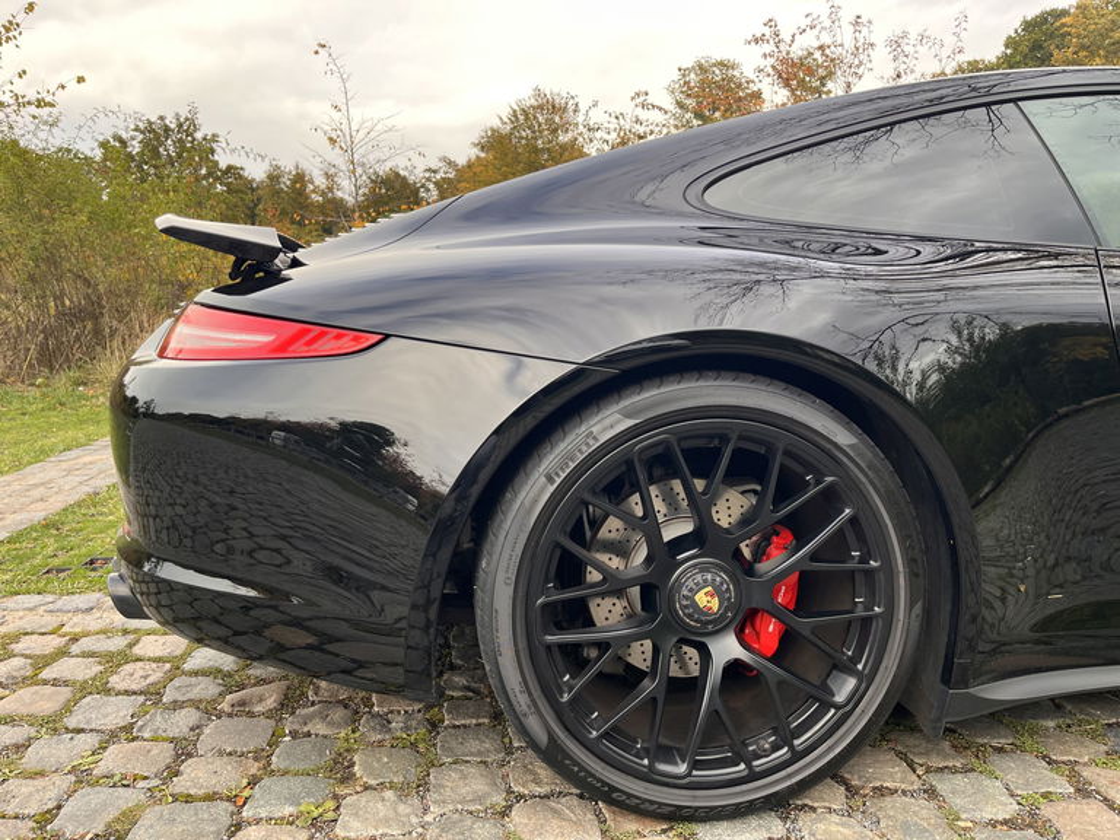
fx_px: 841
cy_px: 420
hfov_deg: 67.3
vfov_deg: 53.1
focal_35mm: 26
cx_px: 560
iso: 50
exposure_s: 1/349
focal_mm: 5.1
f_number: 1.6
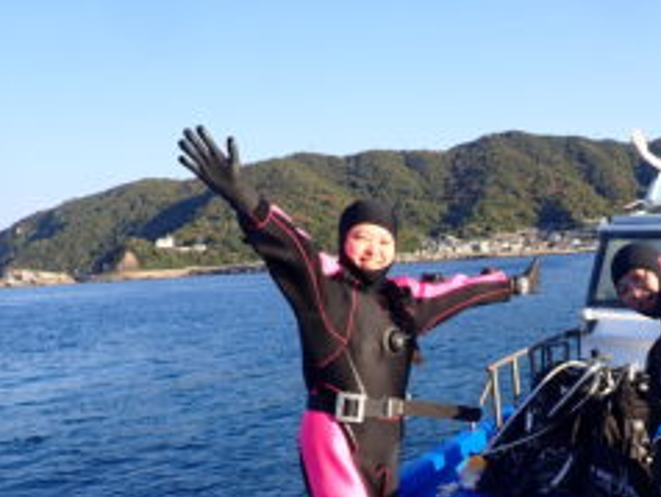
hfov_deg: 43.2
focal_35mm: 42
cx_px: 503
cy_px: 367
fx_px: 803
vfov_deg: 33.8
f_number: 2.8
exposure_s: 1/800
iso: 100
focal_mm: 4.5
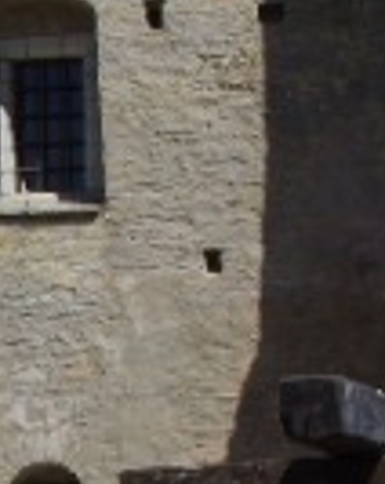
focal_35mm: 374
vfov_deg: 5.1
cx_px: -329
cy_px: 655
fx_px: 5339
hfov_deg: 4.1
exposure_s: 1/160
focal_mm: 33
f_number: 14
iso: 100
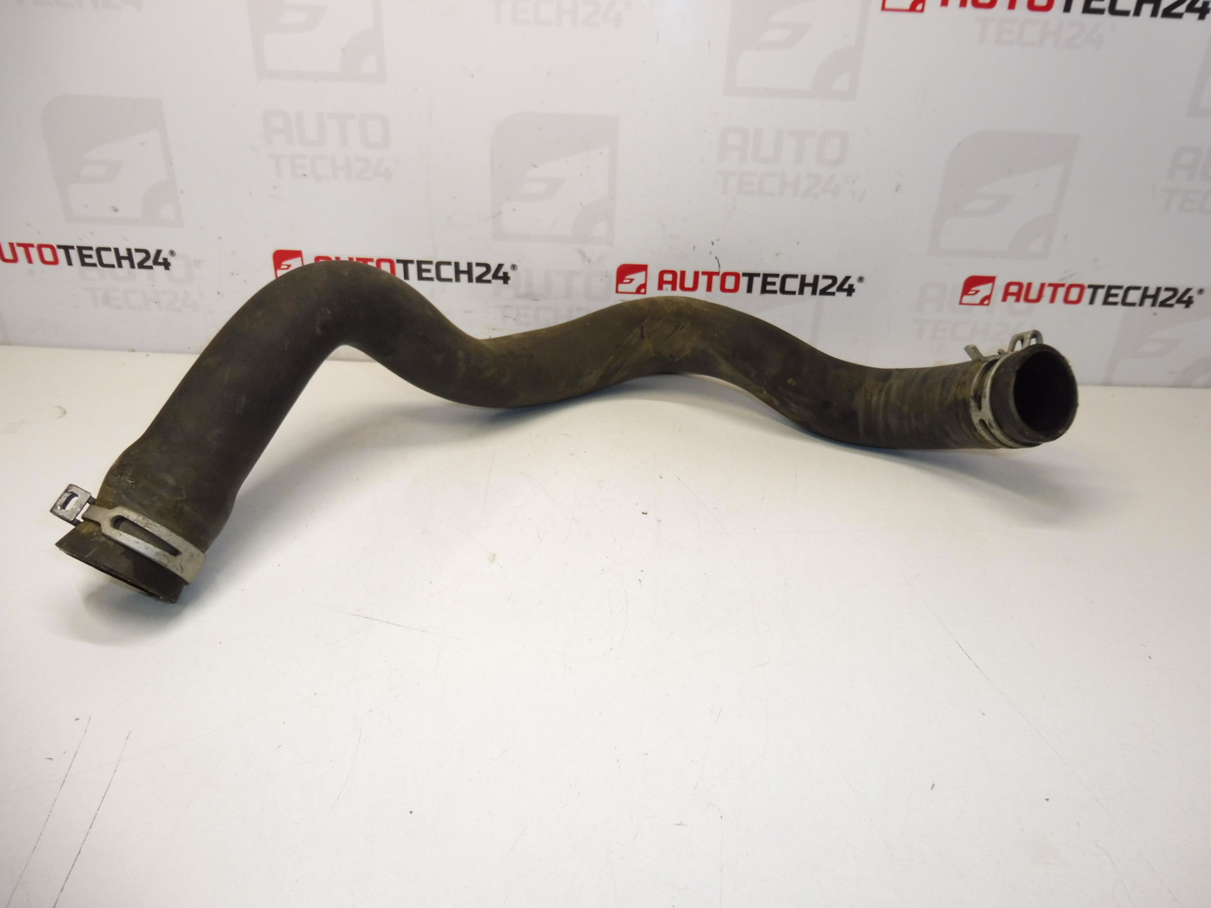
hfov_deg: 71.6
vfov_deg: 56.8
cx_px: 606
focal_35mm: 24
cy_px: 454
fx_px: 840
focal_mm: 4.3
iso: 200
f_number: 3.5
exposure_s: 1/125
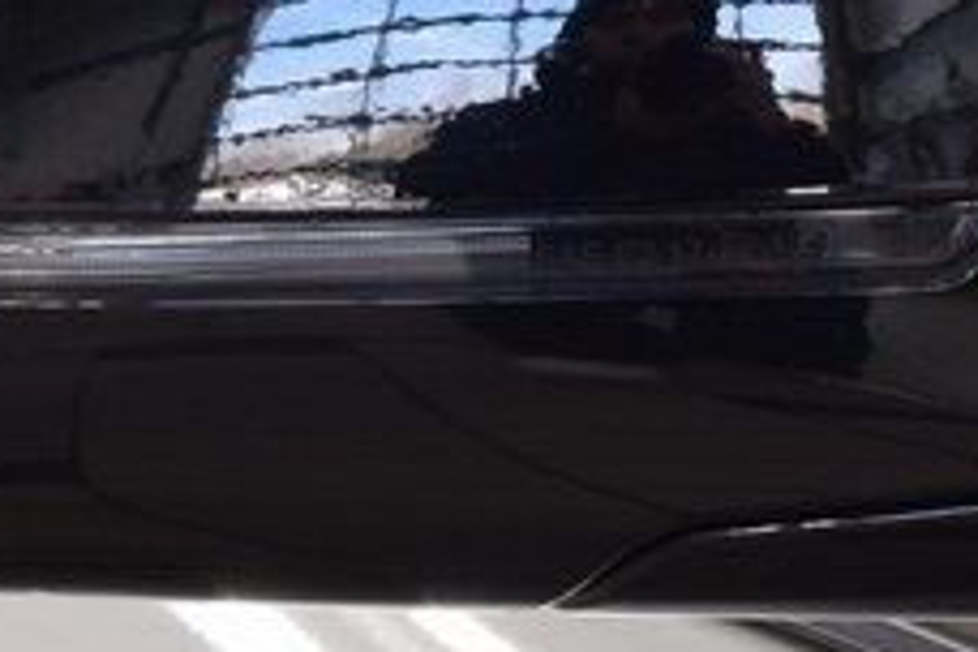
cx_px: 896
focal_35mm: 417
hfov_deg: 4.9
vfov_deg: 3.3
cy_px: 212
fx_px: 11328
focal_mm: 62
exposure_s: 1/30
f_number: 7.1
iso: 1250
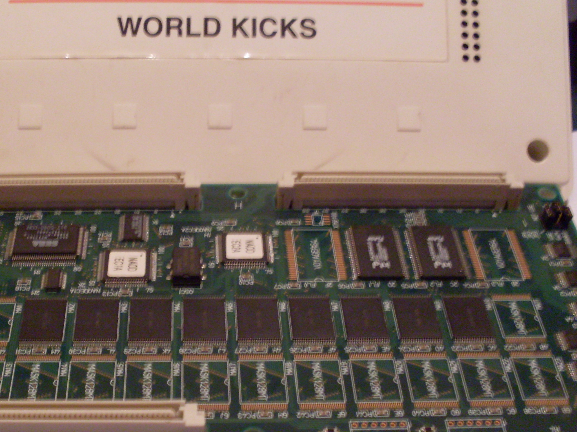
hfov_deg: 33.5
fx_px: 950
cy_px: 265
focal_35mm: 57
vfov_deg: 25.6
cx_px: 196
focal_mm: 6.3
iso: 200
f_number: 2.8
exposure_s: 1/6
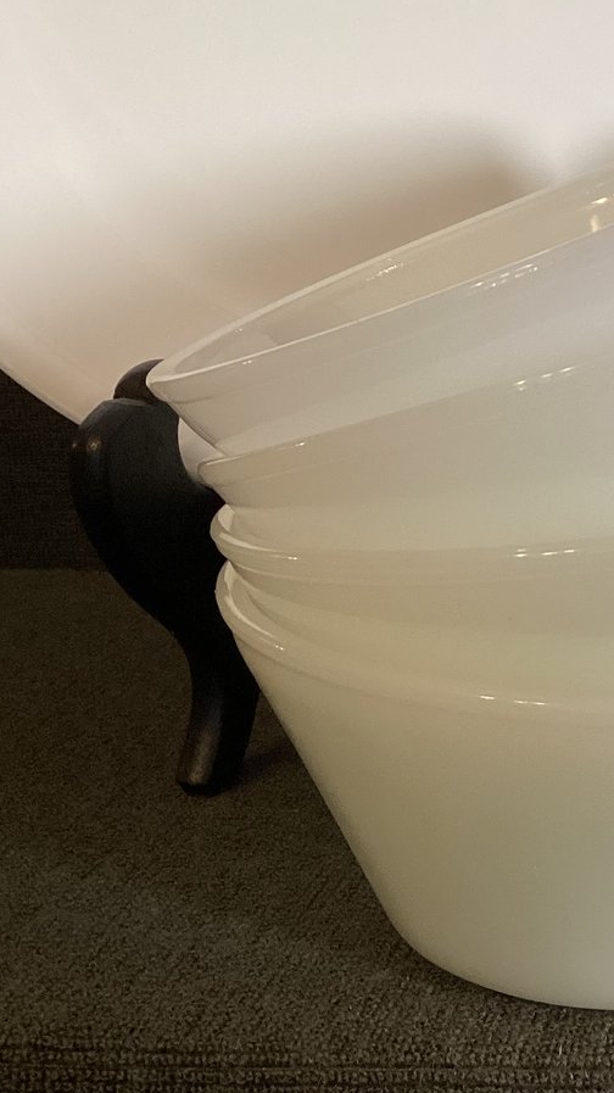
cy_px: 493
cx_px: 775
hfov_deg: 19.6
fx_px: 1651
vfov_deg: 36.6
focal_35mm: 57
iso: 80
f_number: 2.4
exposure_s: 1/60
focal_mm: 3.3
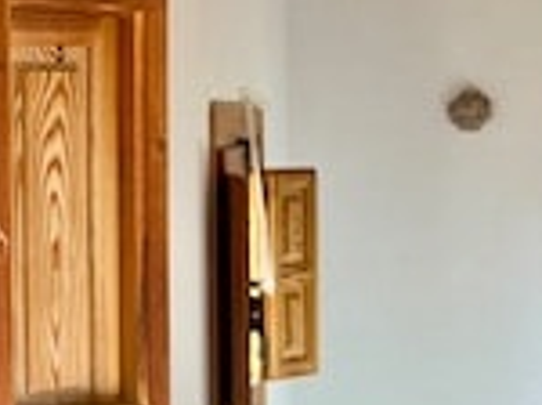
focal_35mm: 111
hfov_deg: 15.9
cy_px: 105
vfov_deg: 13.3
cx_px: -329
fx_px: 1735
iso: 80
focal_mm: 5.7
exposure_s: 1/121
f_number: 1.5
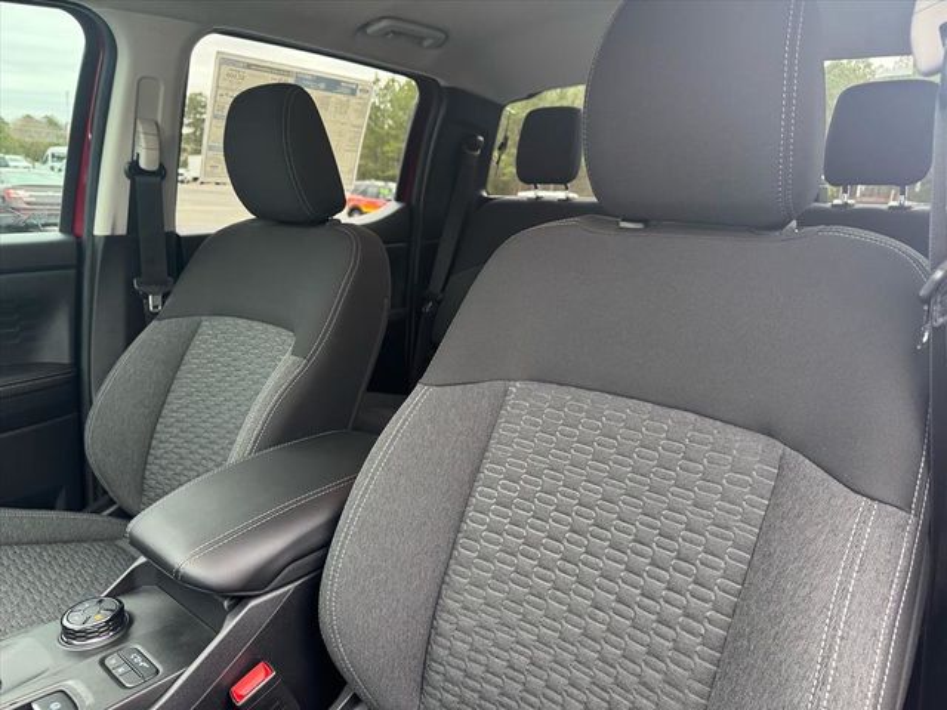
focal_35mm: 24
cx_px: 474
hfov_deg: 71.6
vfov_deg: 56.8
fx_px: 657
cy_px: 355
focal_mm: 6.76
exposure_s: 1/60
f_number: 1.78
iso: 500
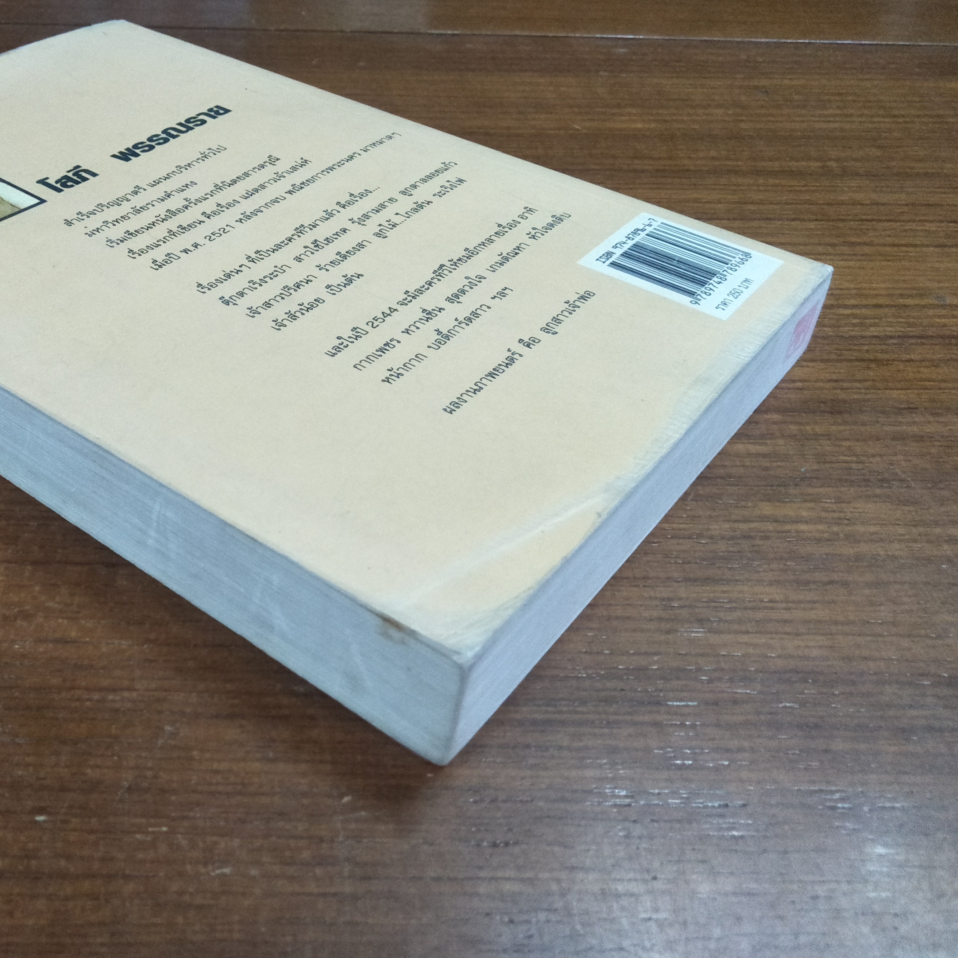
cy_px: 420
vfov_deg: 57.1
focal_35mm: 28
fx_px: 877
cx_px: 277
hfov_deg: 55.4
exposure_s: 1/33
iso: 265
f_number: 2.2
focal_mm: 3.46
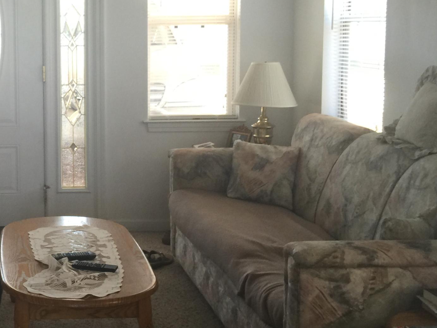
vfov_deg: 23.1
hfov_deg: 28.8
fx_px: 795
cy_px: 93
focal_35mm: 63
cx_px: 3
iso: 32
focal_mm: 4.15
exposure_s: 1/30
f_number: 2.2
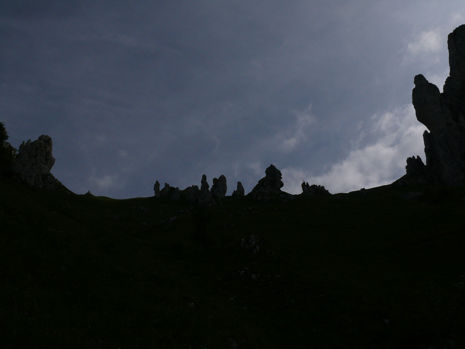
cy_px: 174
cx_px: 232
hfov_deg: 52.6
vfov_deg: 40.7
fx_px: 470
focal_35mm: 35
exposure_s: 1/500
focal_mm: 7.4
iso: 100
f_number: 8
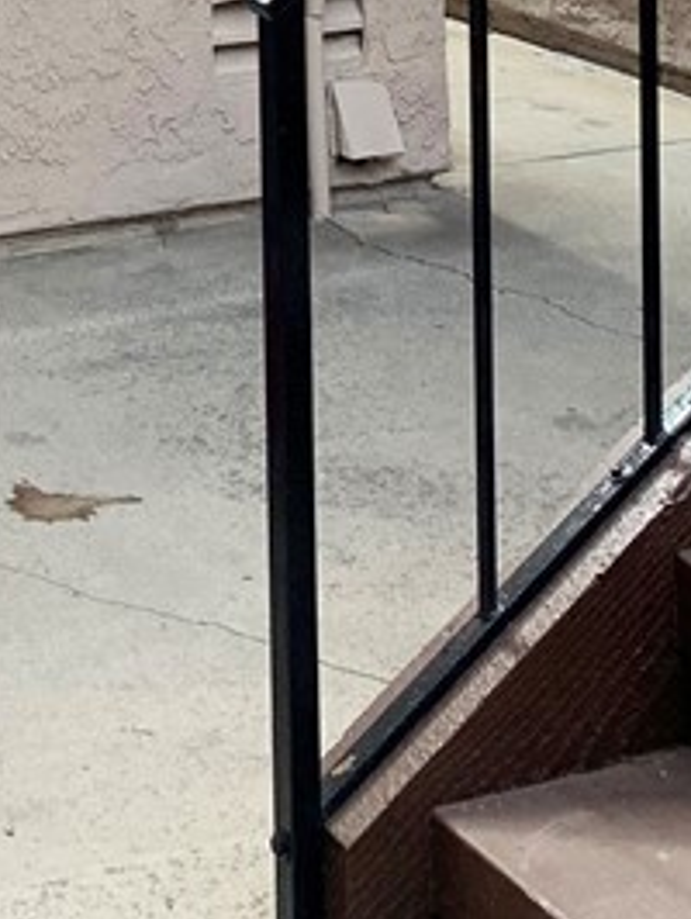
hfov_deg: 14.2
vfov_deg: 16.7
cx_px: -207
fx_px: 2657
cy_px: -670
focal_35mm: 100
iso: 25
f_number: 1.8
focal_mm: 4.25
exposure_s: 1/822
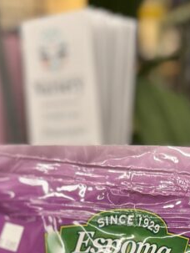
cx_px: 114
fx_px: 592
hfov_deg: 18.2
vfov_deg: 19.8
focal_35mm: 81
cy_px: 413
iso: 160
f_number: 1.78
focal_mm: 6.76
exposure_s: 1/60
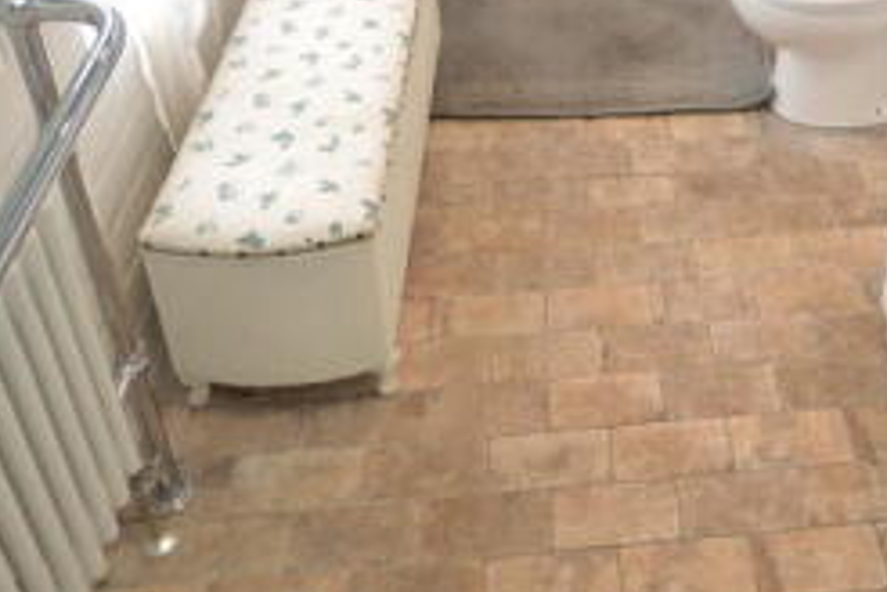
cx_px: 645
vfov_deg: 29.2
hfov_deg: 47.0
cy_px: -101
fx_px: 985
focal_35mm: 40
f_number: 5.6
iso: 400
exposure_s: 1/100
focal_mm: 10
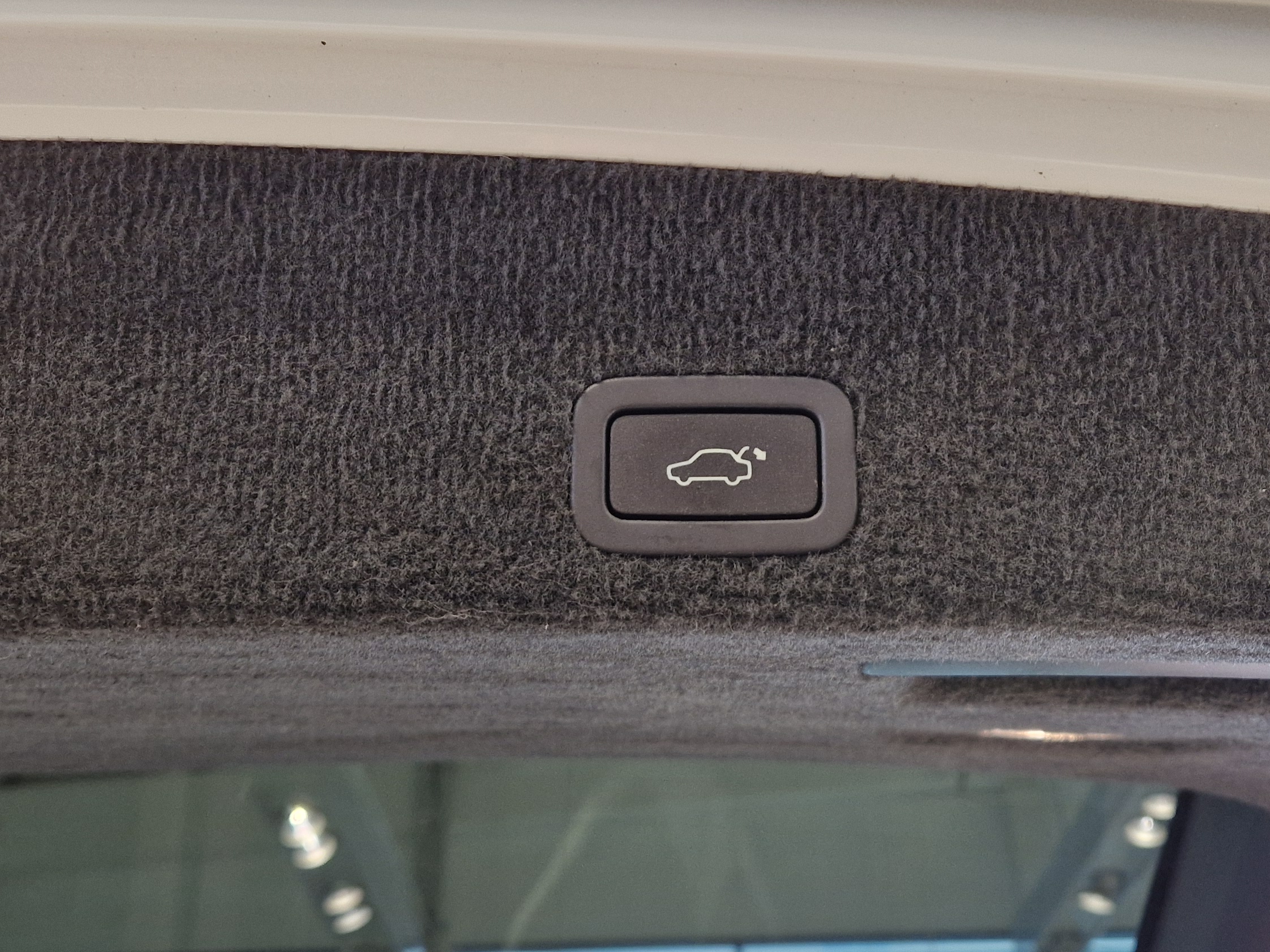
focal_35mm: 41
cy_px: 441
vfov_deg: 35.1
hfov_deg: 45.7
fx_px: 1504
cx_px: 679
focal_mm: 5.4
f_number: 1.8
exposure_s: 1/100
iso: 200
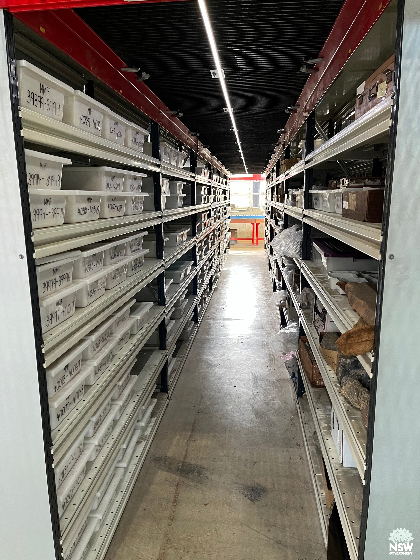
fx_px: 421
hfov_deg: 53.1
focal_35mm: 26
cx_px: 210
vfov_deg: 67.3
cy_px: 280
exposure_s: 1/50
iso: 200
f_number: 1.6
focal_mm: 5.1
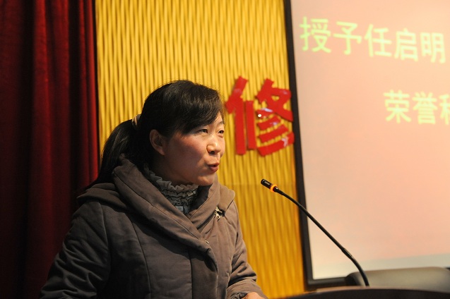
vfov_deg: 29.8
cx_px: 225
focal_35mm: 45
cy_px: 150
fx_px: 562
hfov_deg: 43.6
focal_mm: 45
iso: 2800
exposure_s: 1/30
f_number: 4
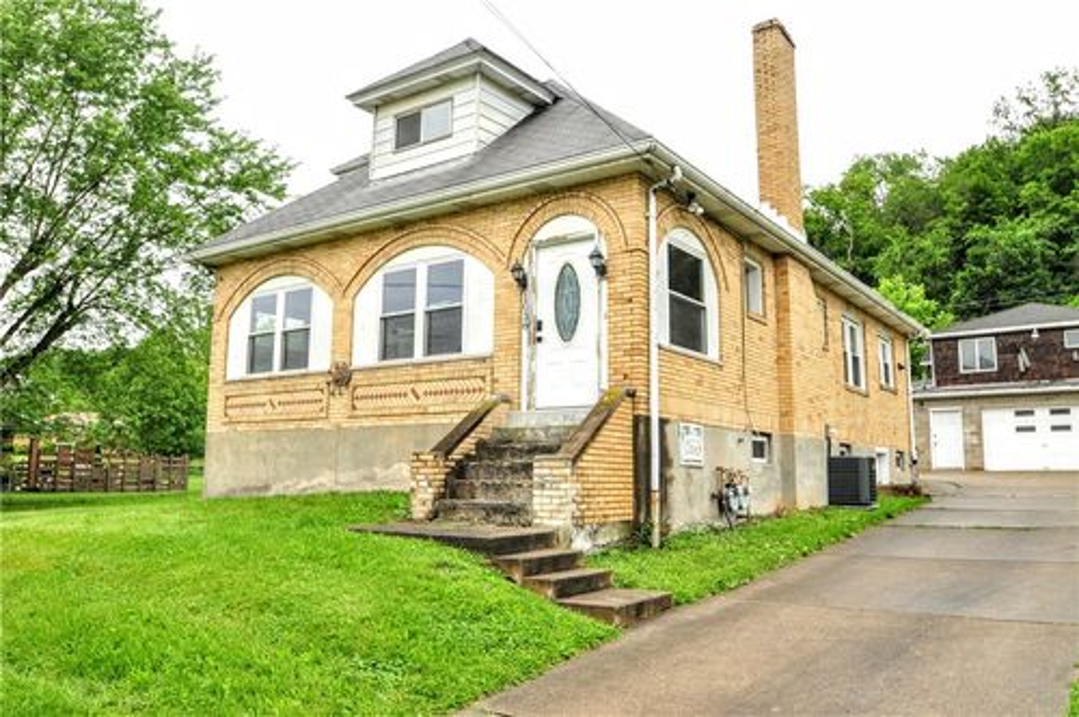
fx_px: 808
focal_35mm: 27
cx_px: 540
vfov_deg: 47.8
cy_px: 358
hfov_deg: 67.4
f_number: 7.1
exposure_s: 1/100
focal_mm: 18
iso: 400
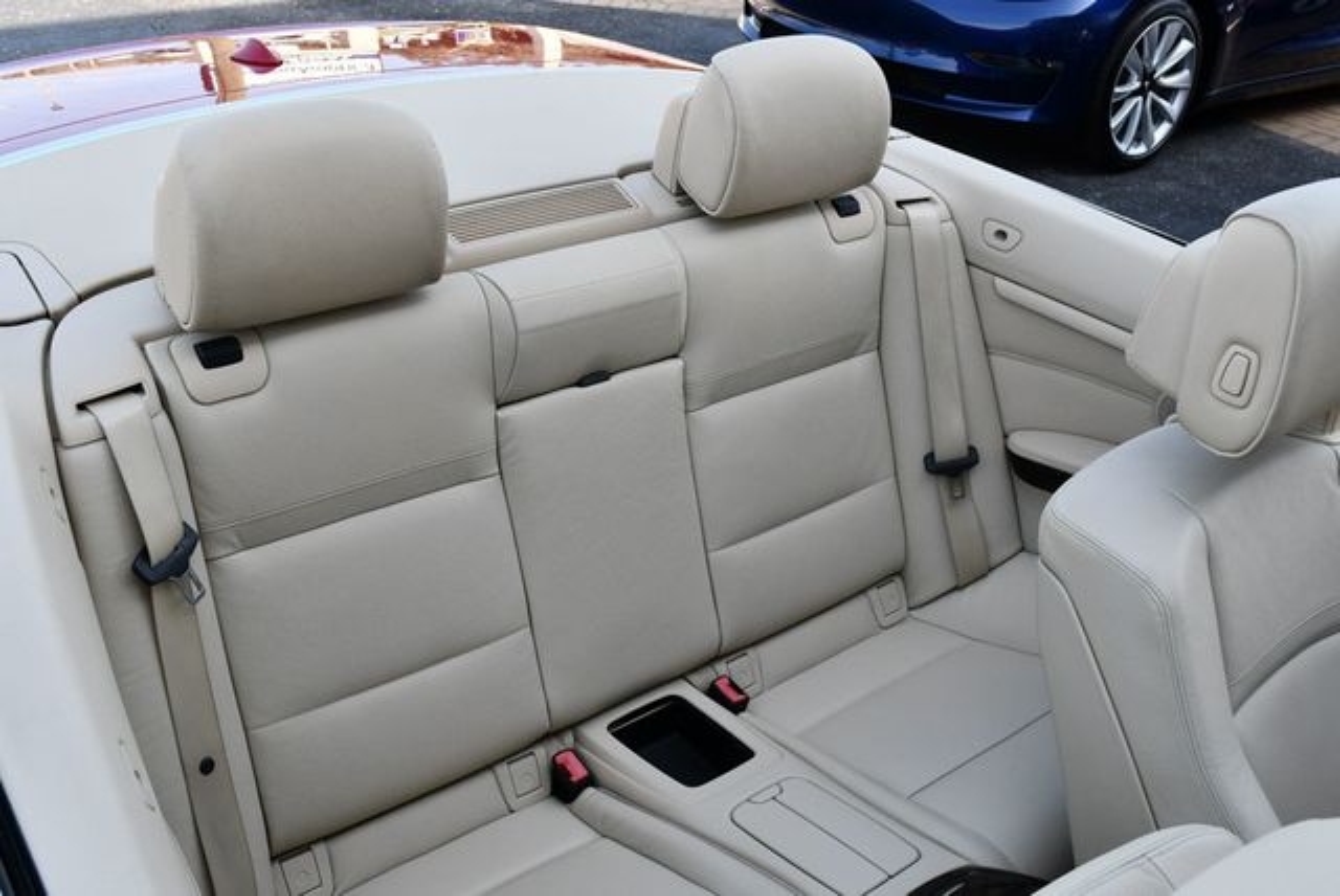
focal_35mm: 36
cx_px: 670
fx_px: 1341
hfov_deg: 53.1
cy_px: 448
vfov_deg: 36.9
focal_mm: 18
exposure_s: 1/250
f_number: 6.3
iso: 200
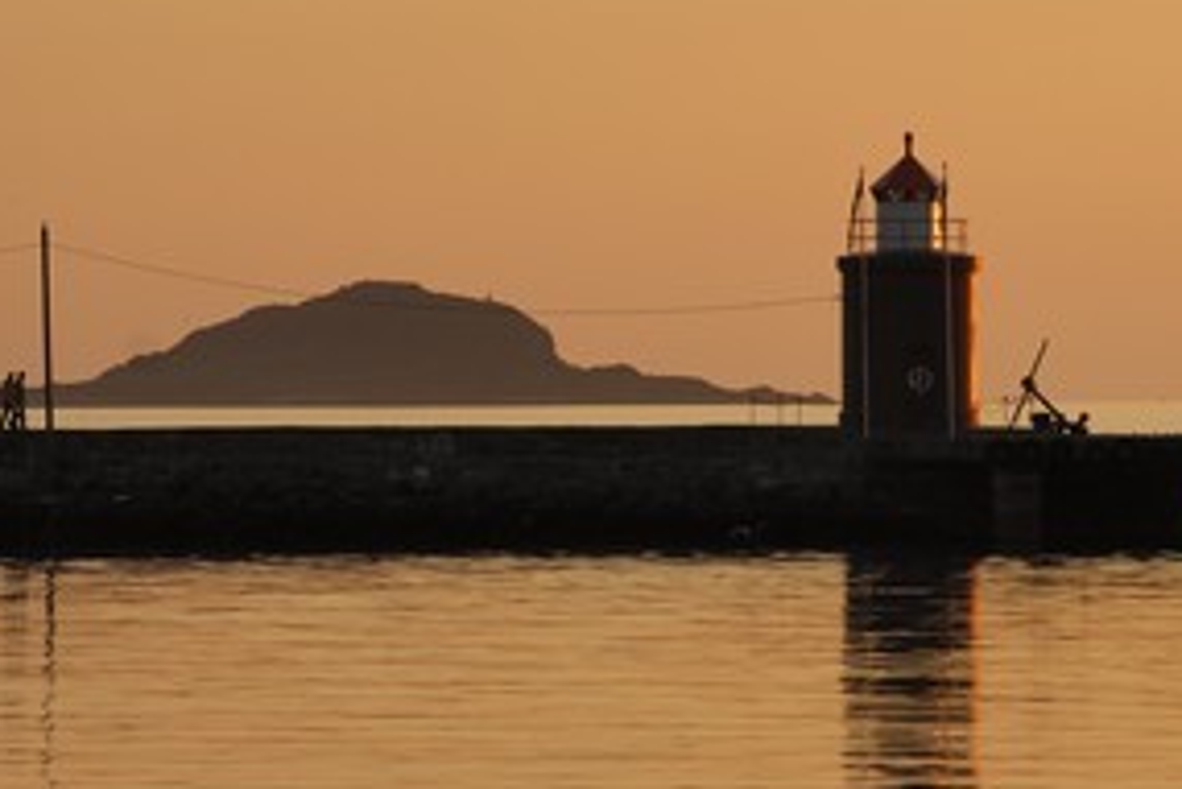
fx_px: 10150
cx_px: 581
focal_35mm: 309
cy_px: 425
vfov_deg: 4.5
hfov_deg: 6.7
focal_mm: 140
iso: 100
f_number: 4.2
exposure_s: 1/200
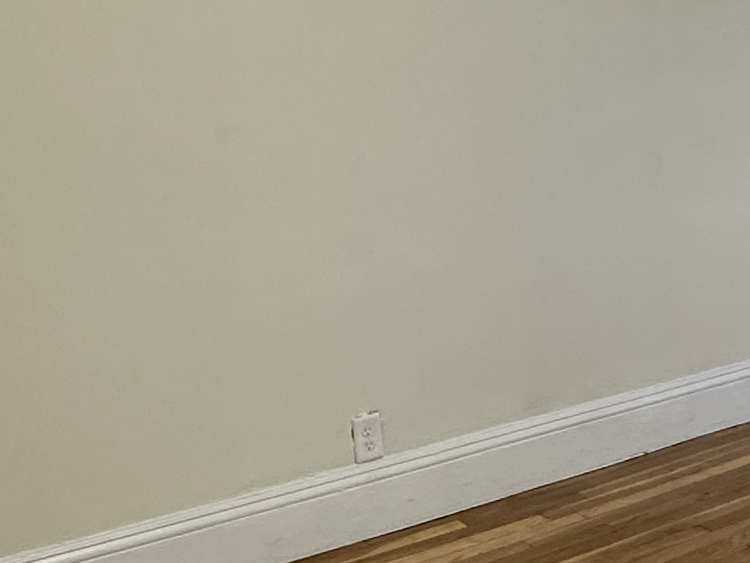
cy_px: 158
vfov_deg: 22.8
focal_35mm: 64
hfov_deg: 28.5
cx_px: 744
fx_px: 1387
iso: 250
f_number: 2.2
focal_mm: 2.22
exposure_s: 1/60
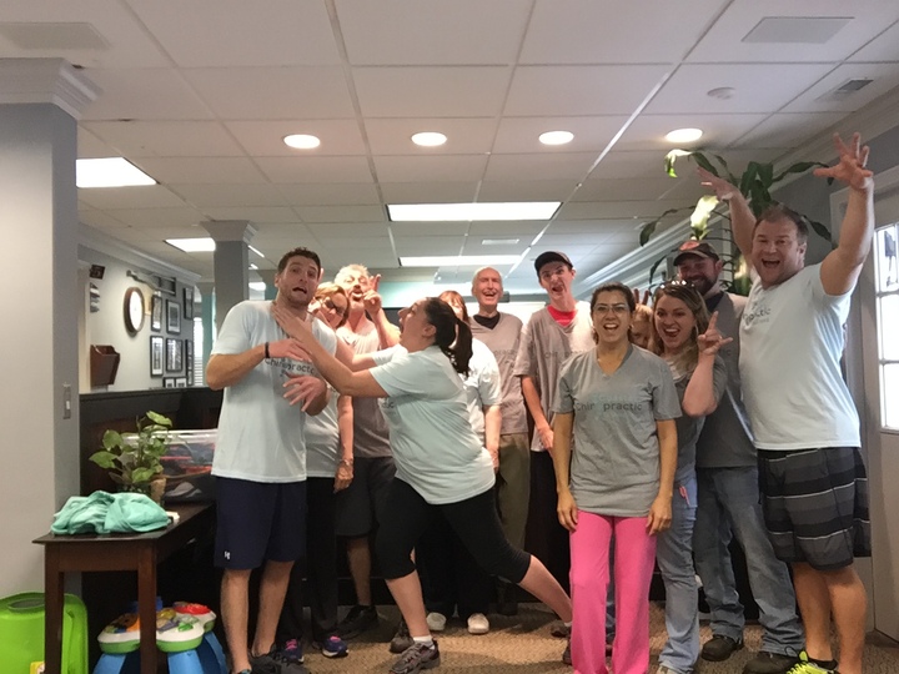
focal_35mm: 31
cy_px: 337
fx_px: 805
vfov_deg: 45.4
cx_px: 450
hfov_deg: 58.4
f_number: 2.2
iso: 160
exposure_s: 1/30
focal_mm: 2.65
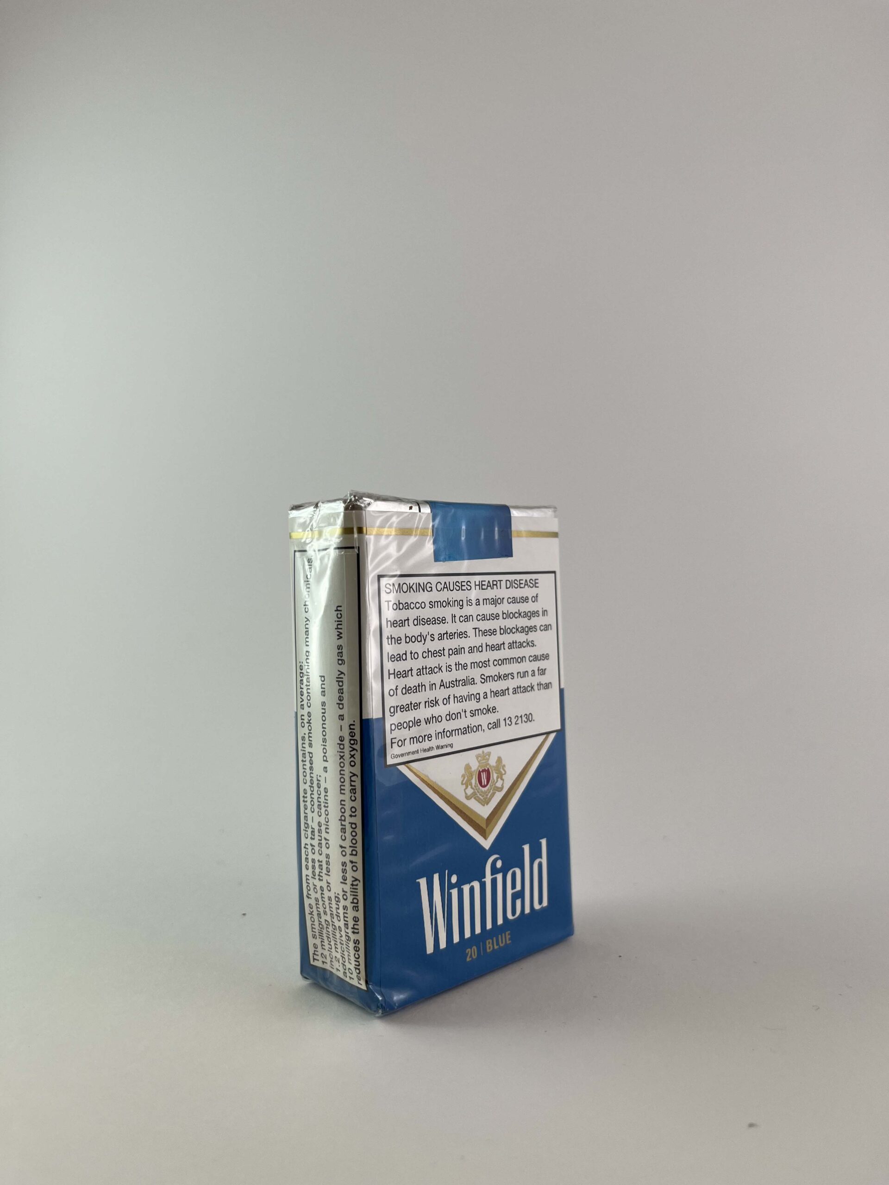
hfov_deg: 53.1
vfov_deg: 67.3
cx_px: 444
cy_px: 592
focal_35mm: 26
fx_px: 890
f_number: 1.6
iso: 50
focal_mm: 5.1
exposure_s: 1/422
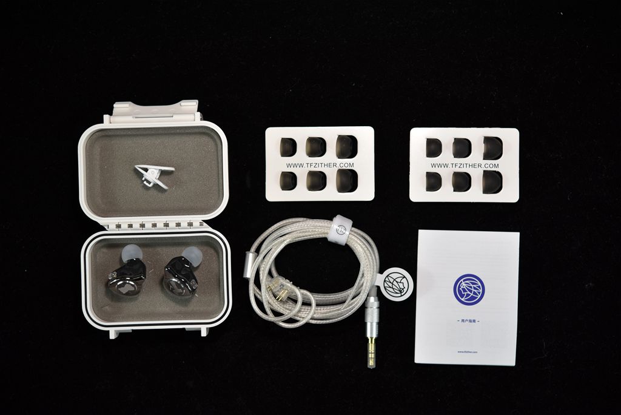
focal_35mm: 60
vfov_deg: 22.7
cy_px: 208
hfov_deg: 33.4
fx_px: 1036
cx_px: 310
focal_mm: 60
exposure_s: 1/250
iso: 450
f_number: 4
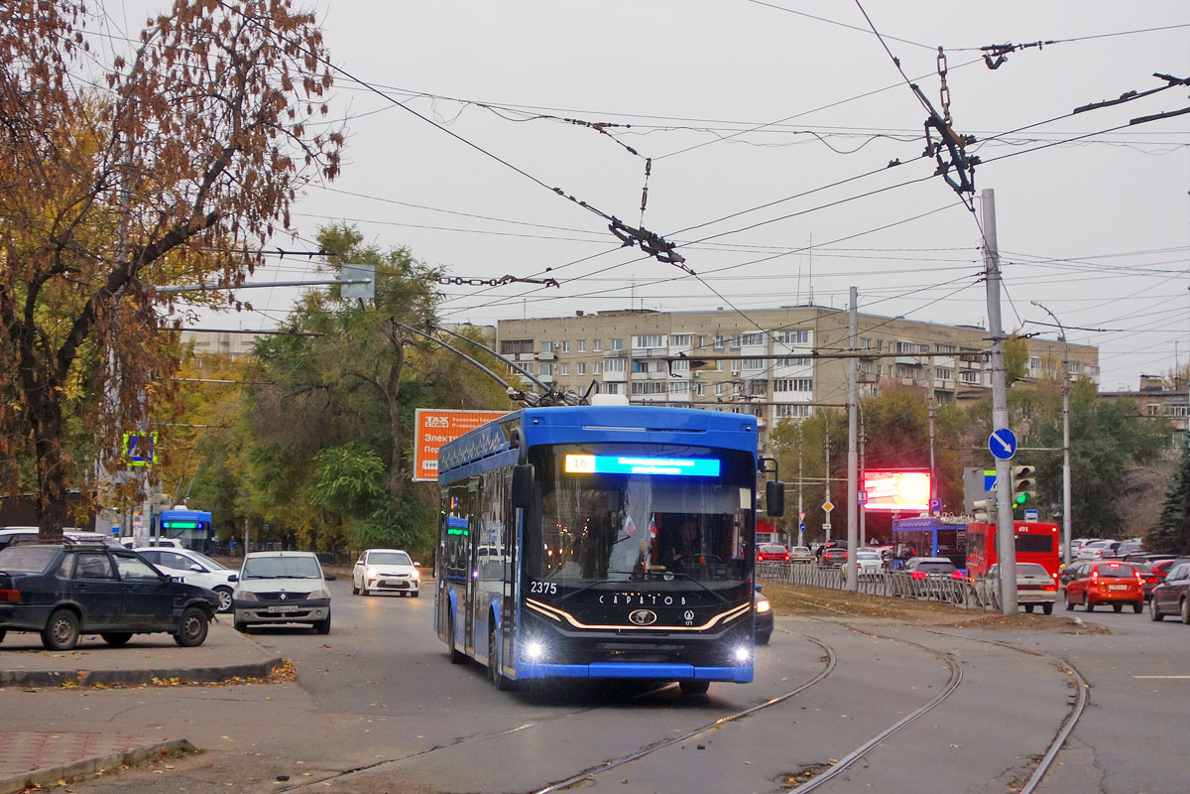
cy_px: 397
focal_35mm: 49
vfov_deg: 27.5
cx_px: 595
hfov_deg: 40.3
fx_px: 1620
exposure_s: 1/80
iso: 125
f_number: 3.2
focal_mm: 18.23
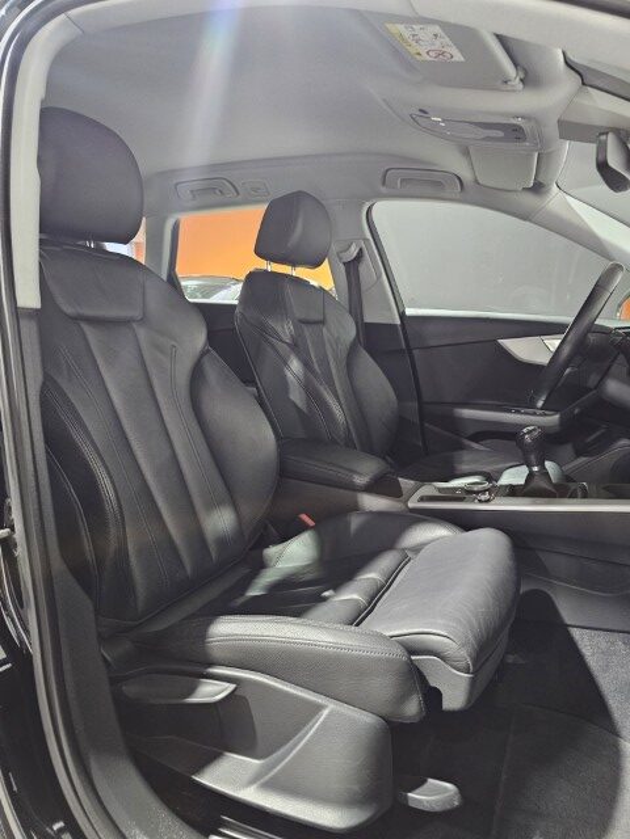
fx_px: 558
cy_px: 420
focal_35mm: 23
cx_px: 315
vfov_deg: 73.9
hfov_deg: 58.9
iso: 500
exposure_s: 1/25
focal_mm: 6.3
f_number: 1.7
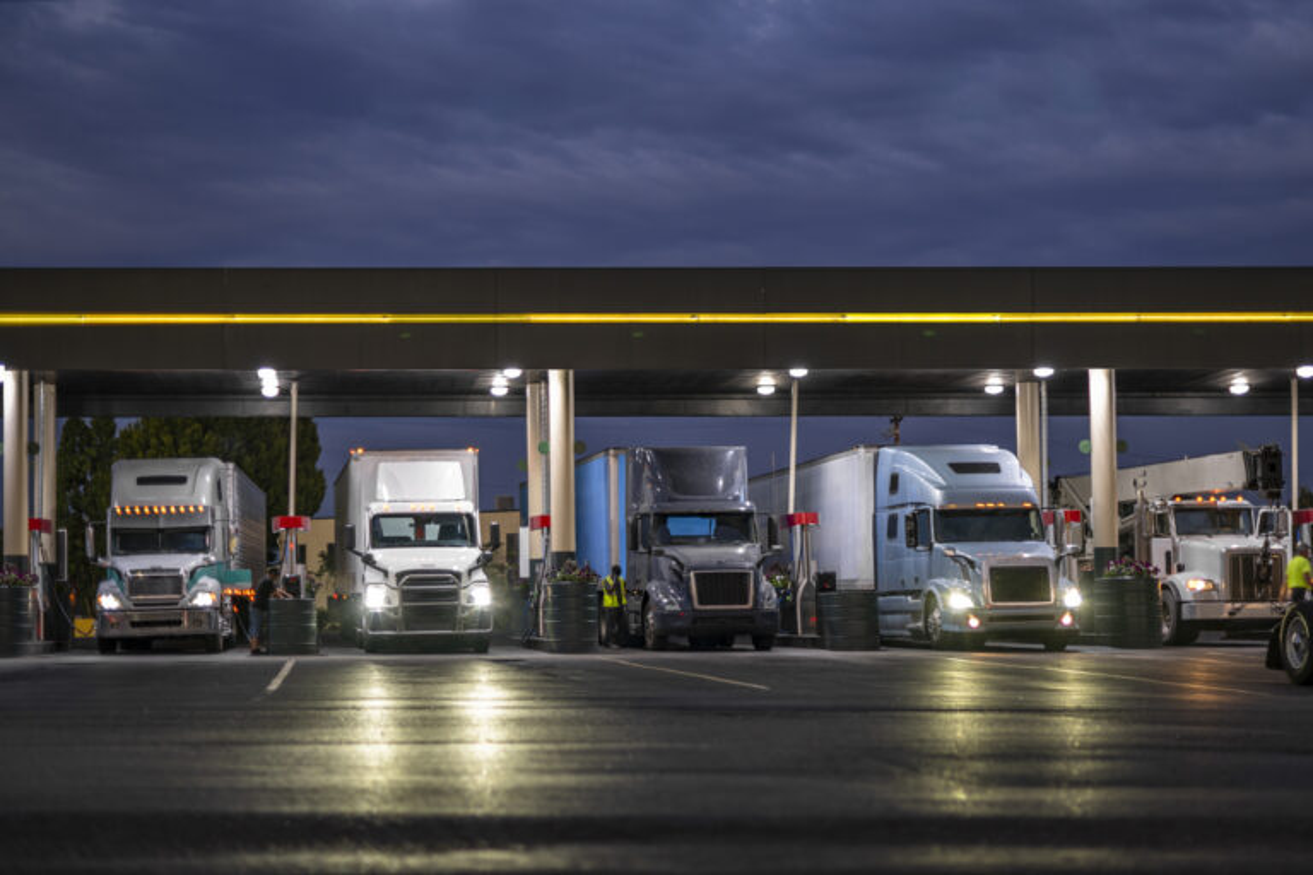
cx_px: 656
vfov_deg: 27.0
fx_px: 1823
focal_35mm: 50
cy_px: 438
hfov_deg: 39.6
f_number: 1.8
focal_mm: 50
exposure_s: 1/20
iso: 100
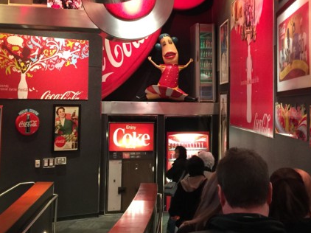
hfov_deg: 34.8
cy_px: 77
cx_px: 189
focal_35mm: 55
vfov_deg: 26.4
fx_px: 494
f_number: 2.2
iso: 125
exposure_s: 1/8
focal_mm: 4.15
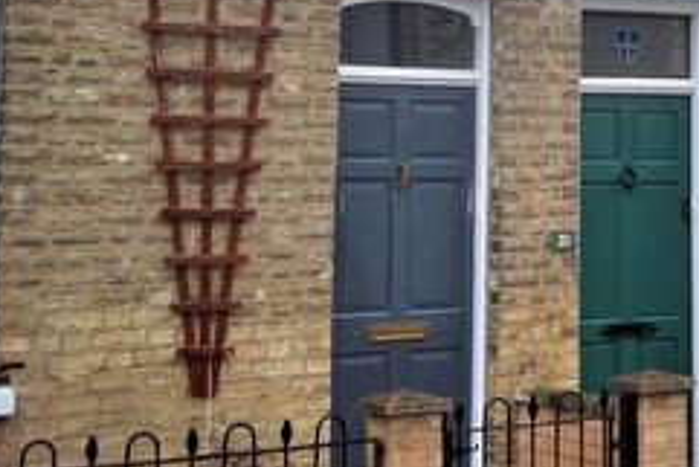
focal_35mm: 87
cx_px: 812
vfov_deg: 15.1
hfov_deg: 21.8
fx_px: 1690
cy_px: -109
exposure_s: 1/160
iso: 100
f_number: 4
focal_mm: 20
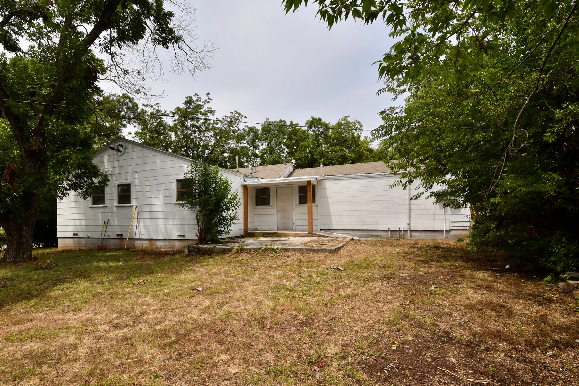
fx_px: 290
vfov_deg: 67.3
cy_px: 209
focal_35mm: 18
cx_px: 238
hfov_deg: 89.1
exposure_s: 1/200
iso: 100
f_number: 10
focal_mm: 10
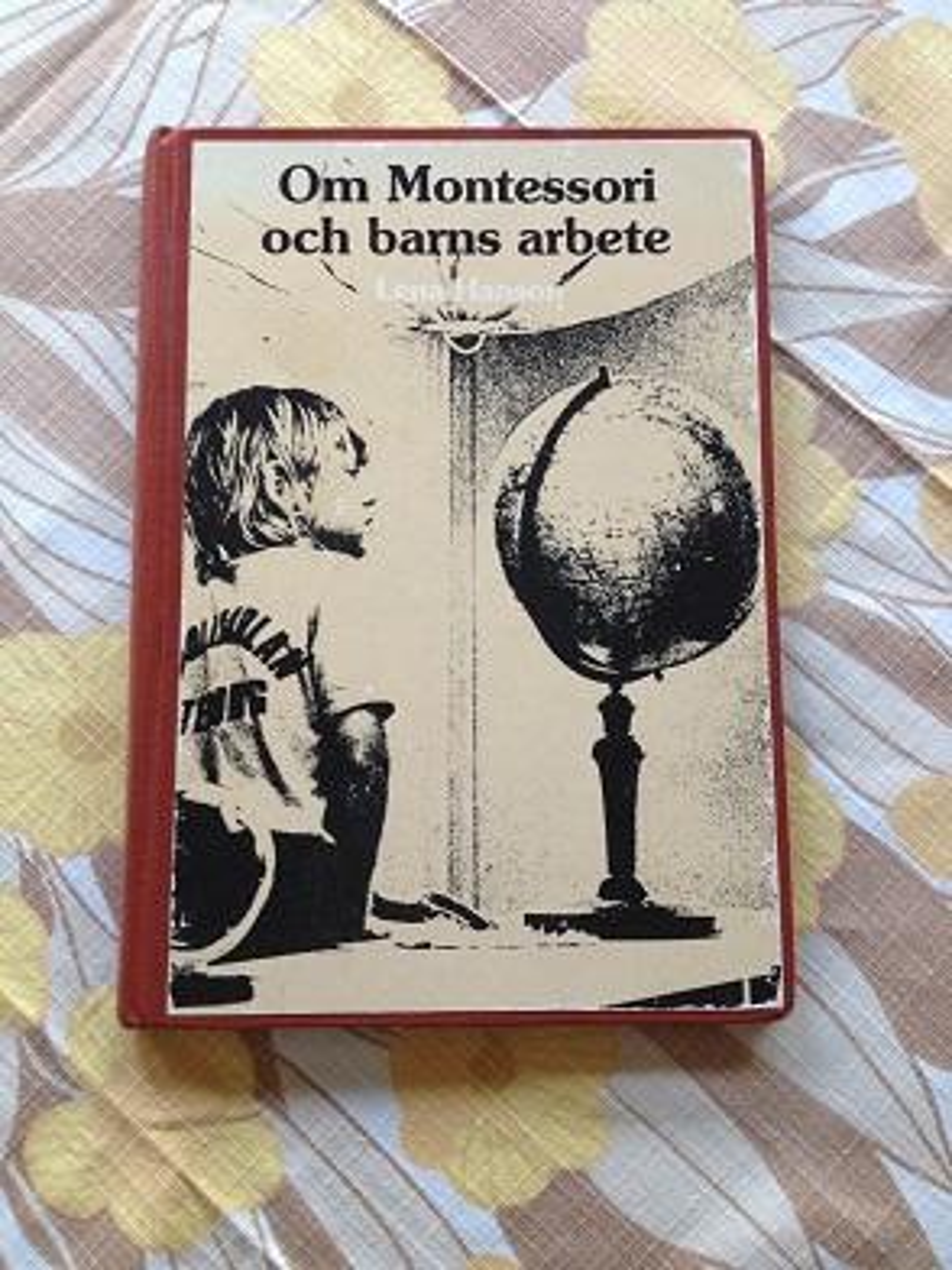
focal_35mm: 35
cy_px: 635
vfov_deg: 52.6
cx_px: 476
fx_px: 1283
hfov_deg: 40.7
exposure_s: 1/20
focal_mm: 4.28
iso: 100
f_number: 2.4
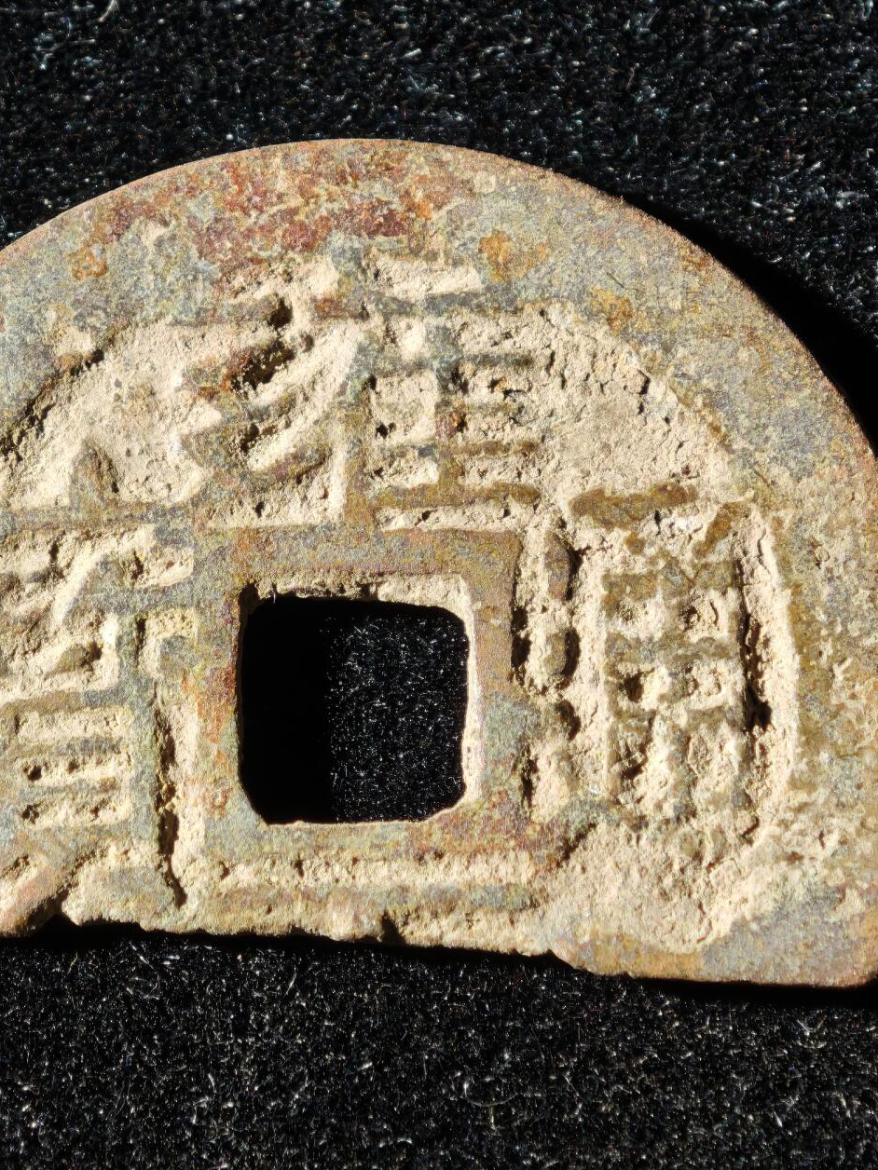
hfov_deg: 9.2
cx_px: 325
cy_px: 520
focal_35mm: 162
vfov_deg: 12.2
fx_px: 5479
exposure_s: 1/100
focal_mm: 9
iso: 250
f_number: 2
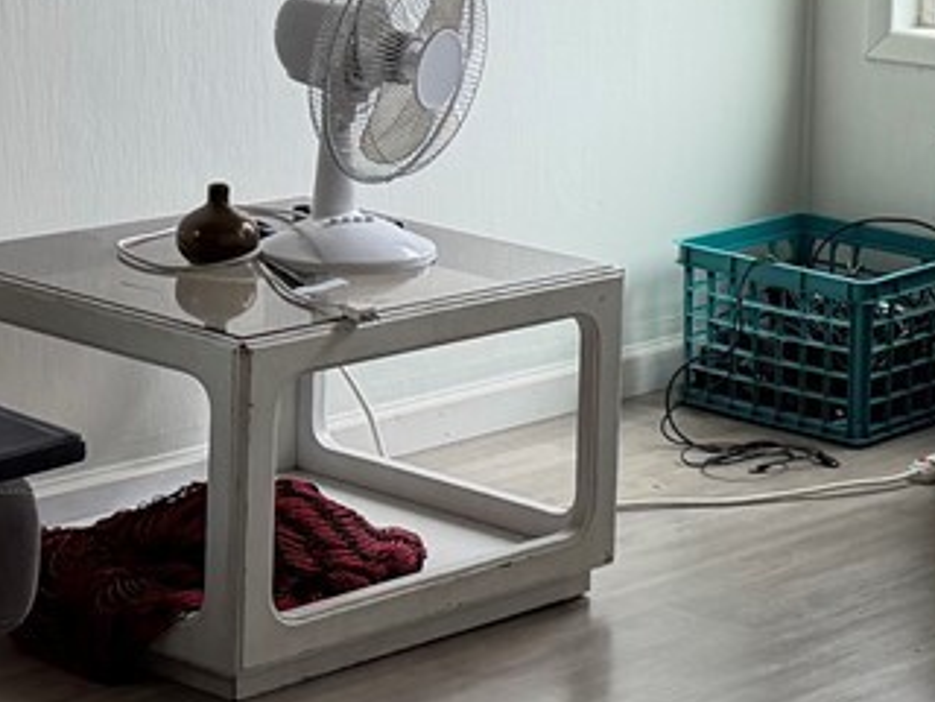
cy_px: 76
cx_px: 1023
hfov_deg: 16.0
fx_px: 3241
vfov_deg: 12.3
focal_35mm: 120
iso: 200
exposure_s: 1/107
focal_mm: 6.76
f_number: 1.78
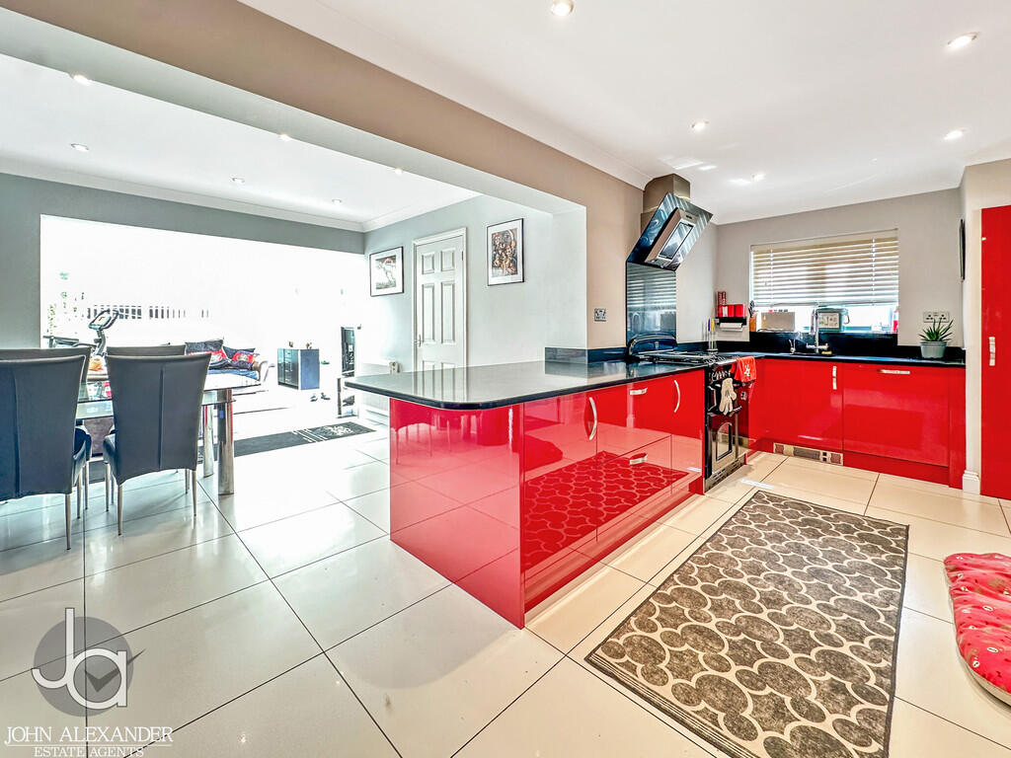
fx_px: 409
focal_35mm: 14
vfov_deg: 85.7
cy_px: 379
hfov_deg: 102.1
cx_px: 506
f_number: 2.2
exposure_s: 1/50
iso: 200
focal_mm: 2.22
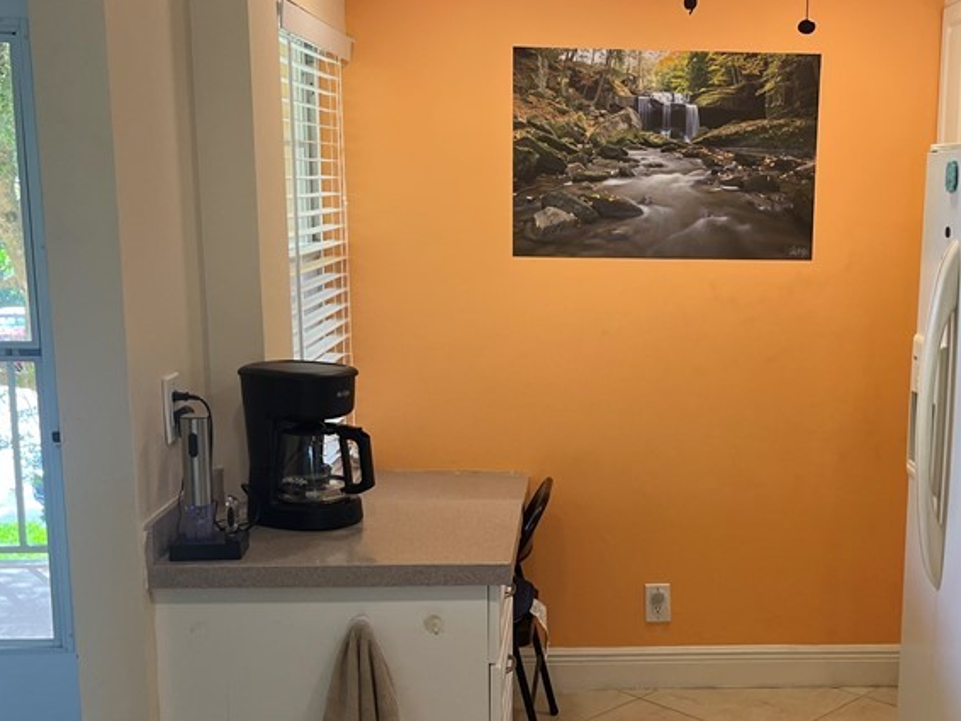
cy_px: 422
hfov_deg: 39.9
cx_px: 645
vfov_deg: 30.8
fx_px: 1305
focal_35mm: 47
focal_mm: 5.1
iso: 100
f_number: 1.6
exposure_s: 1/120
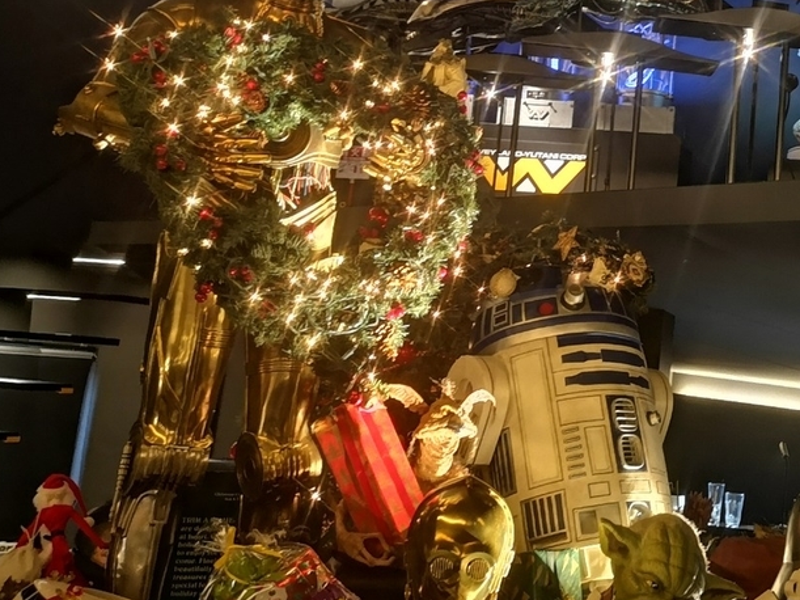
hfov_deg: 34.1
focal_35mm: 53
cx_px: 727
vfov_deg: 27.3
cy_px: 178
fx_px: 1225
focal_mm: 3.95
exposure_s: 4
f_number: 1.8
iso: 400
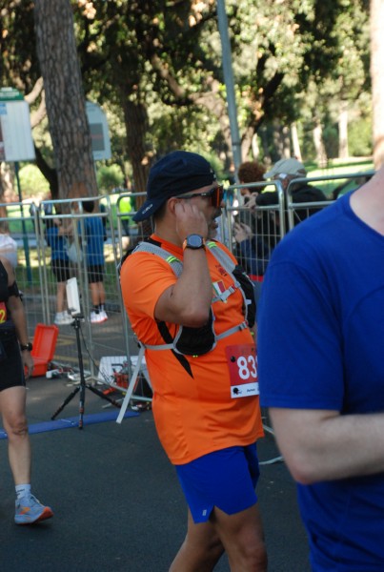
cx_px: 192
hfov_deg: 14.8
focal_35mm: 93
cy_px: 286
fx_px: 1480
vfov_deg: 21.9
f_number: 5.3
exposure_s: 1/320
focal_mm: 62
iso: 1000
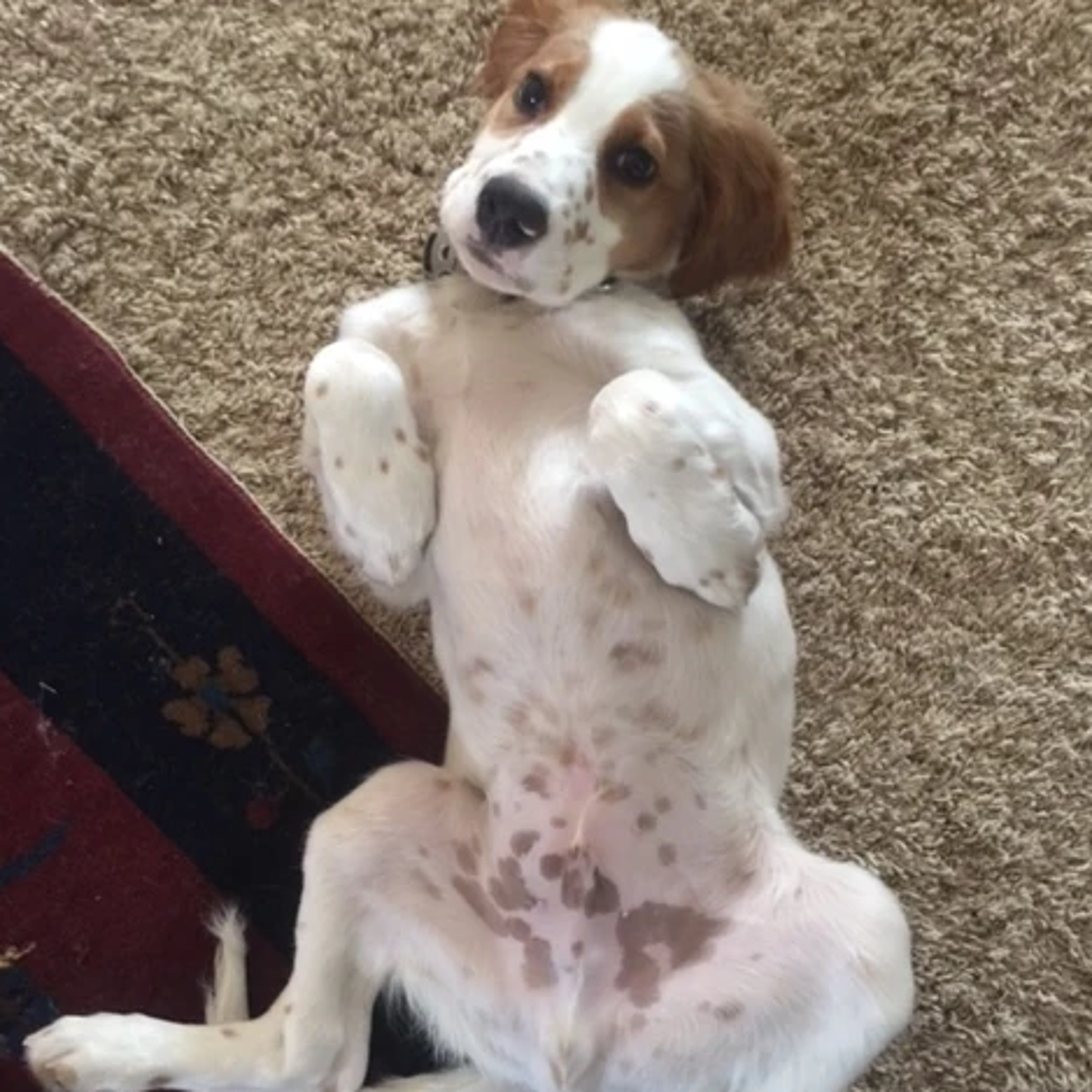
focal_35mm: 35
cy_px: 680
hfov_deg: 47.2
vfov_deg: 46.8
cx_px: 549
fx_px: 1249
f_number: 2.2
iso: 80
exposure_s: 1/4
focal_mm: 4.15
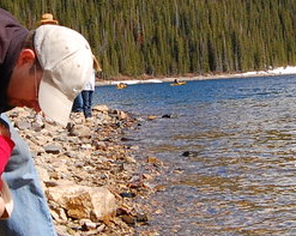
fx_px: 971
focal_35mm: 111
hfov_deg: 17.2
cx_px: 62
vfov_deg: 13.9
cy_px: 112
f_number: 10
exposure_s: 1/400
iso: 400
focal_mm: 19
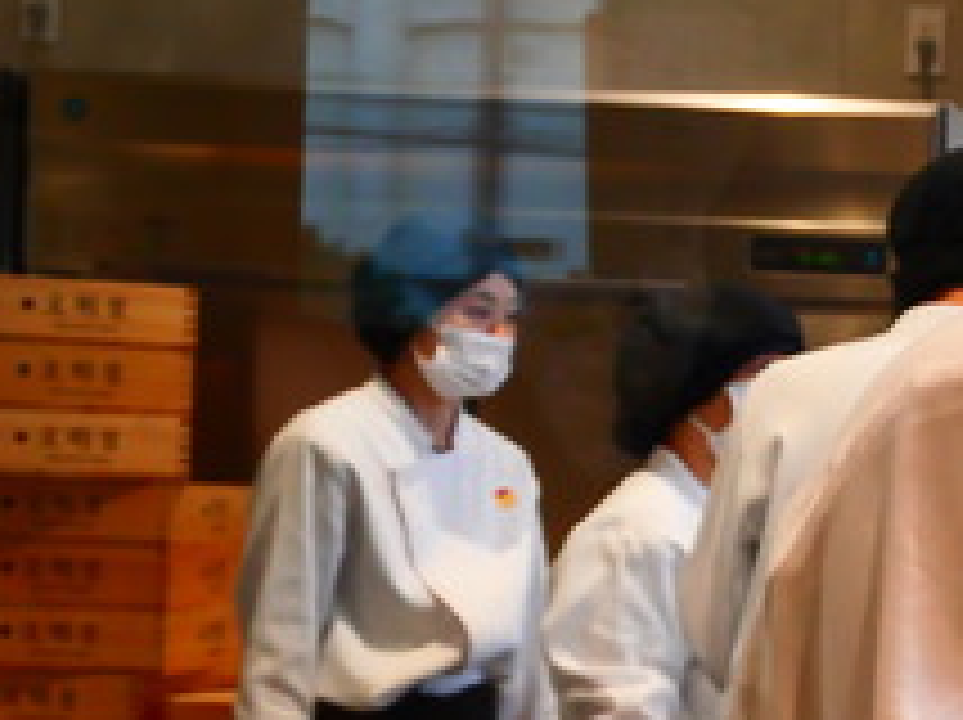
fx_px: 3890
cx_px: 1246
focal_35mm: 140
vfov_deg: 10.4
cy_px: 873
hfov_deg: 13.6
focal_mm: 23
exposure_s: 1/125
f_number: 5.6
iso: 1000
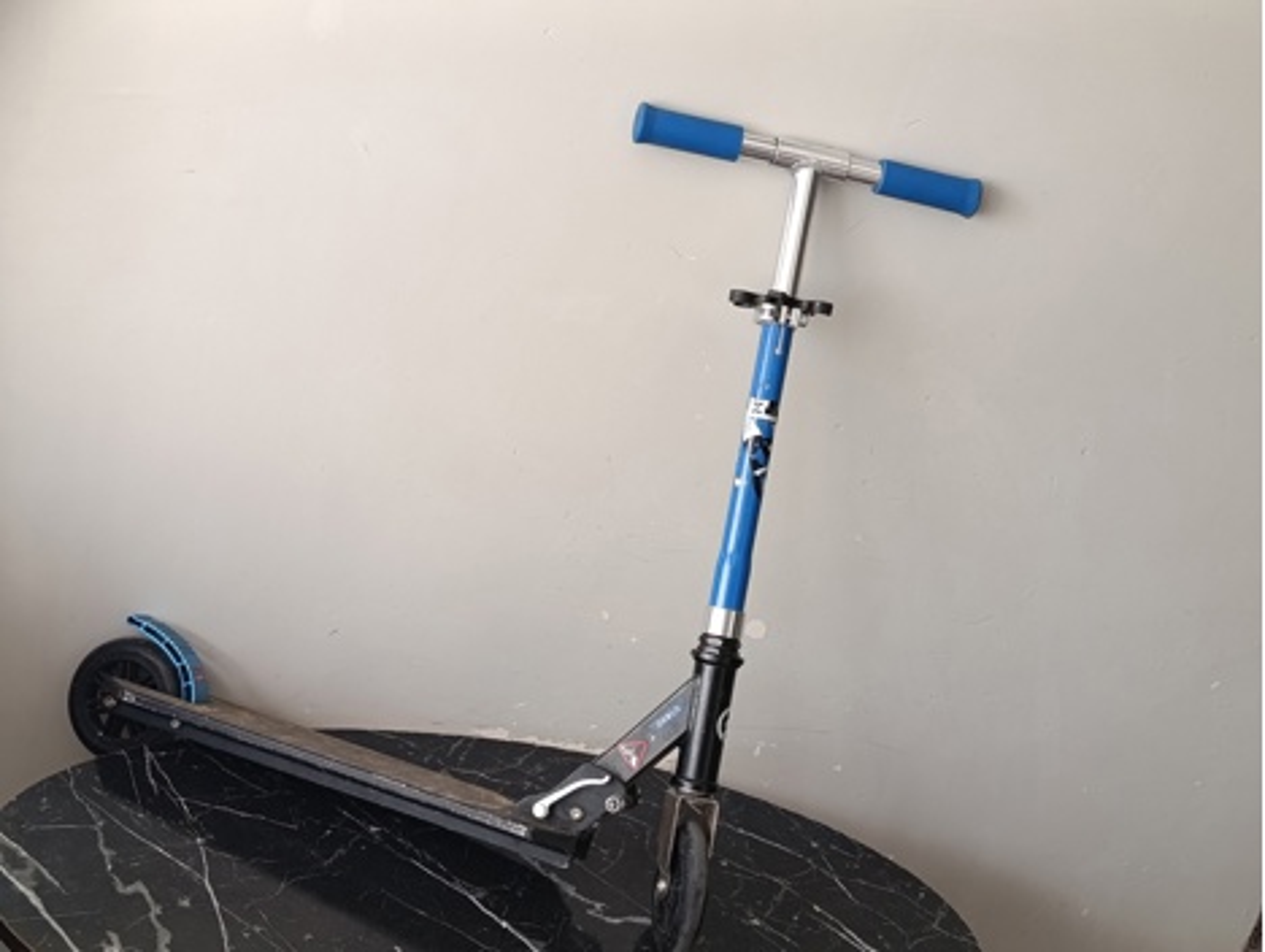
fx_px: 1683
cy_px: 476
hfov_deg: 41.2
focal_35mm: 46
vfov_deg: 31.6
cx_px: 632
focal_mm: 6.11
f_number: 1.65
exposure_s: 1/100
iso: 281
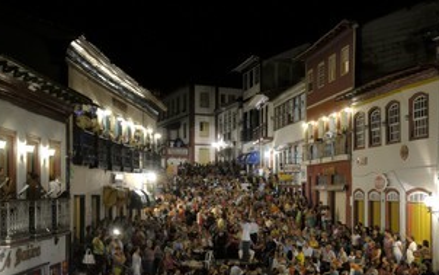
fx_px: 610
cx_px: 240
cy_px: 186
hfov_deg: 39.5
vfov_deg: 25.2
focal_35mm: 51
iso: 100
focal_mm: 24
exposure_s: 1.5
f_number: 5.6
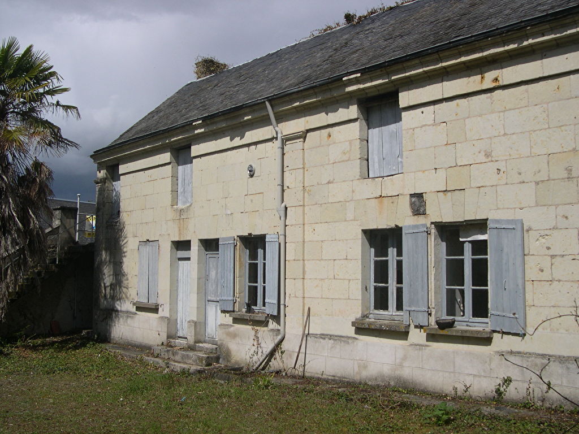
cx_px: 290
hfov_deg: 49.0
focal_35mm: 38
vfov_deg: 37.7
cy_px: 217
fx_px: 636
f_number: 7.6
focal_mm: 8
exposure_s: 1/498
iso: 100
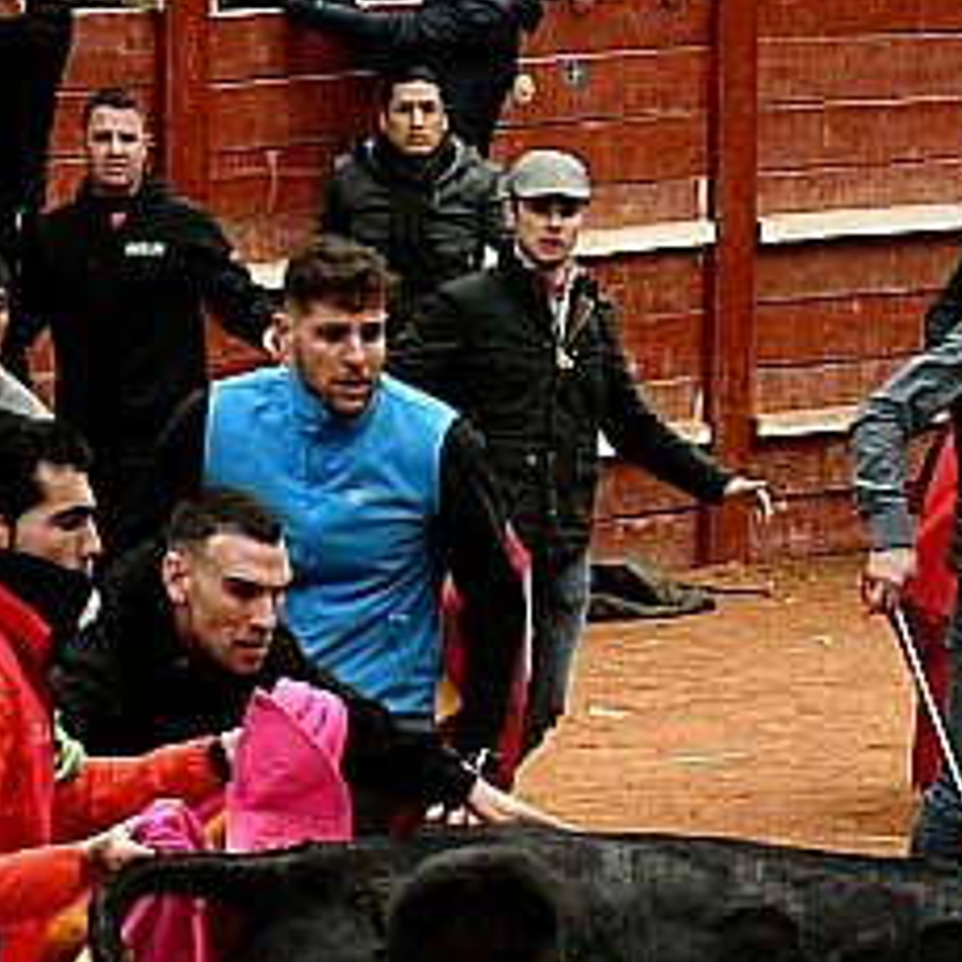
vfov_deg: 6.2
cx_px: 791
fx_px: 8772
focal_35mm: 279
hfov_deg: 6.3
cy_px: 1652
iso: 1600
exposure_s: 1/800
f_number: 8
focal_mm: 42
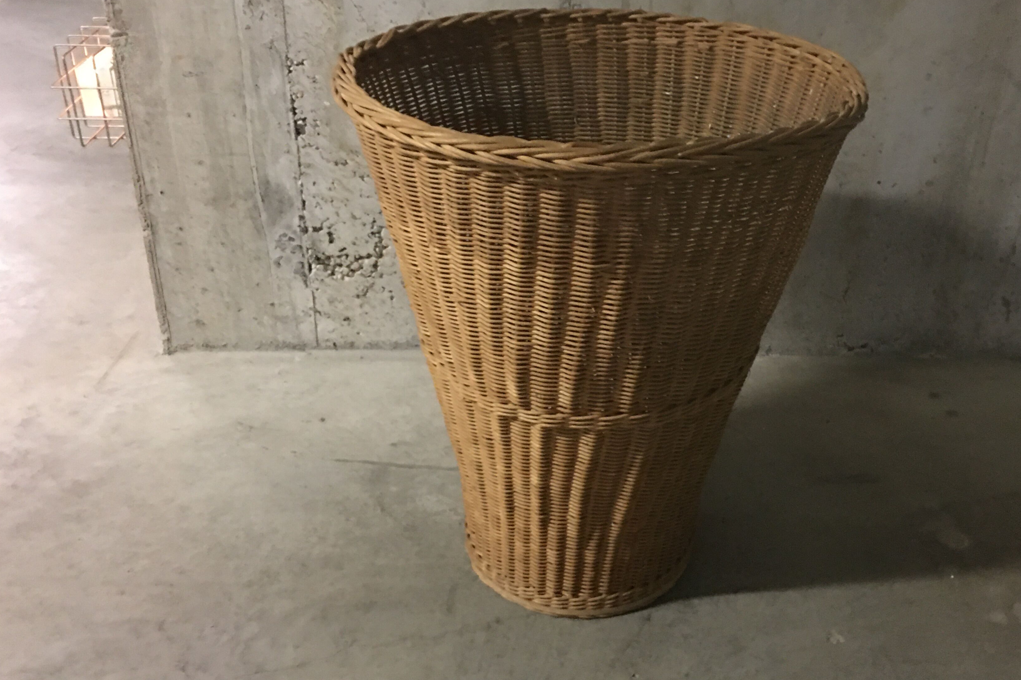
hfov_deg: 51.5
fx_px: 1049
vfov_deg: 35.9
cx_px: 613
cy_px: 331
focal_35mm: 37
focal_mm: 4.15
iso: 125
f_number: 2.2
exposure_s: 1/4
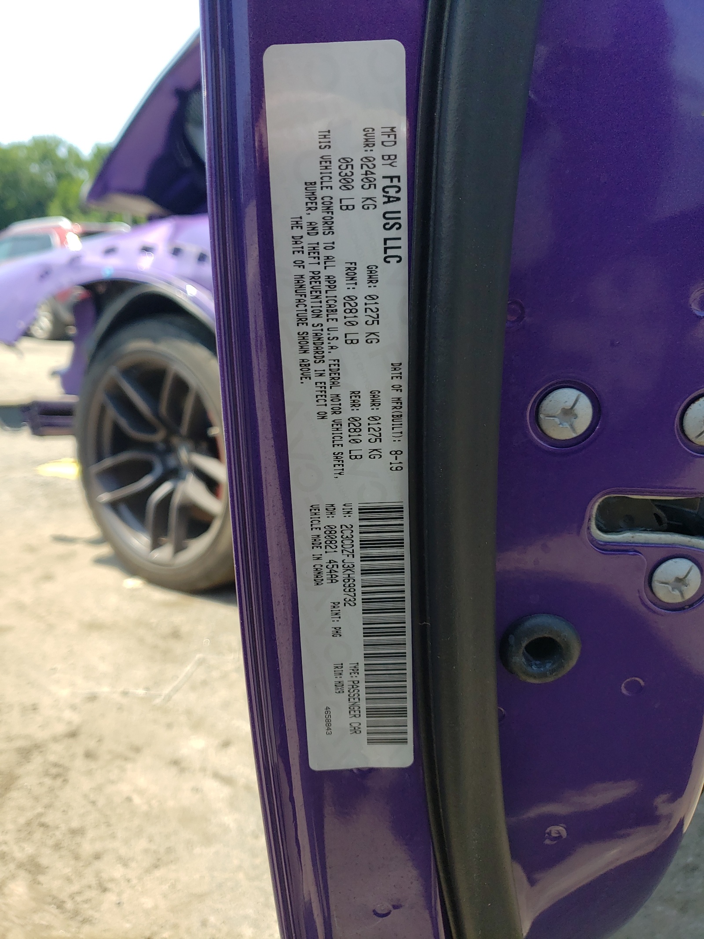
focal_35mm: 26
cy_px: 470
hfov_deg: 53.1
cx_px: 352
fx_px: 705
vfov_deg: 67.3
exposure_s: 1/1000
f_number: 1.5
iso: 50
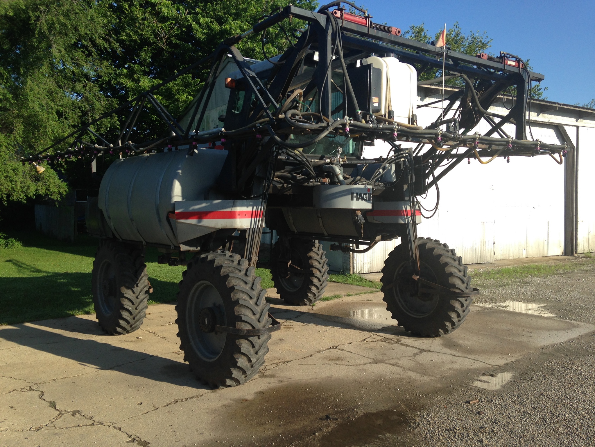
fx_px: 567
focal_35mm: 33
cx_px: 298
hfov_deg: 55.4
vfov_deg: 42.9
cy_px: 224
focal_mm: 4.12
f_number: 2.4
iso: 50
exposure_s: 1/874
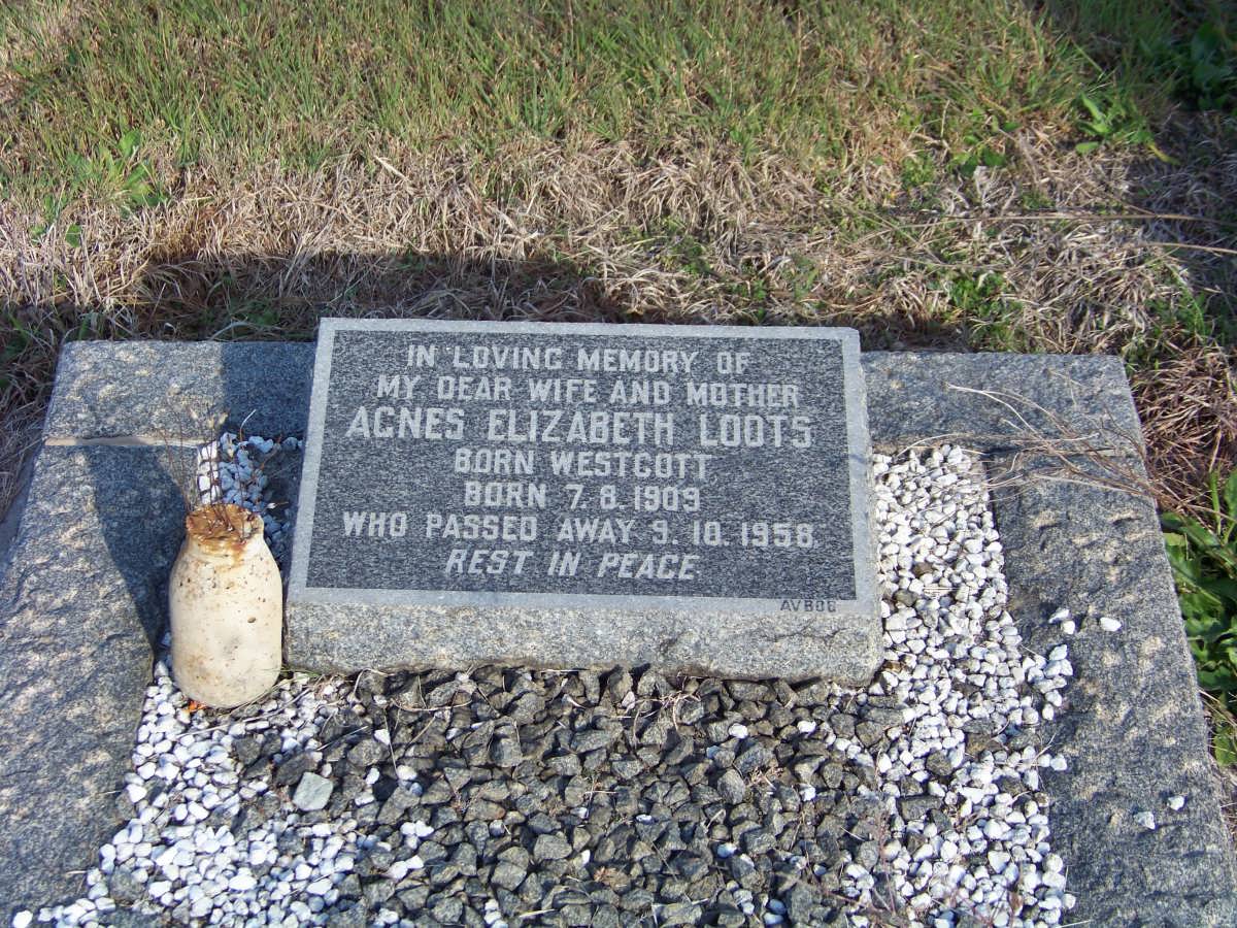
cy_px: 464
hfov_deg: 27.8
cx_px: 618
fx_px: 2501
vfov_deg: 21.0
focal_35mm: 70
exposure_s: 1/250
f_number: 3.2
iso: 64
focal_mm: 11.7
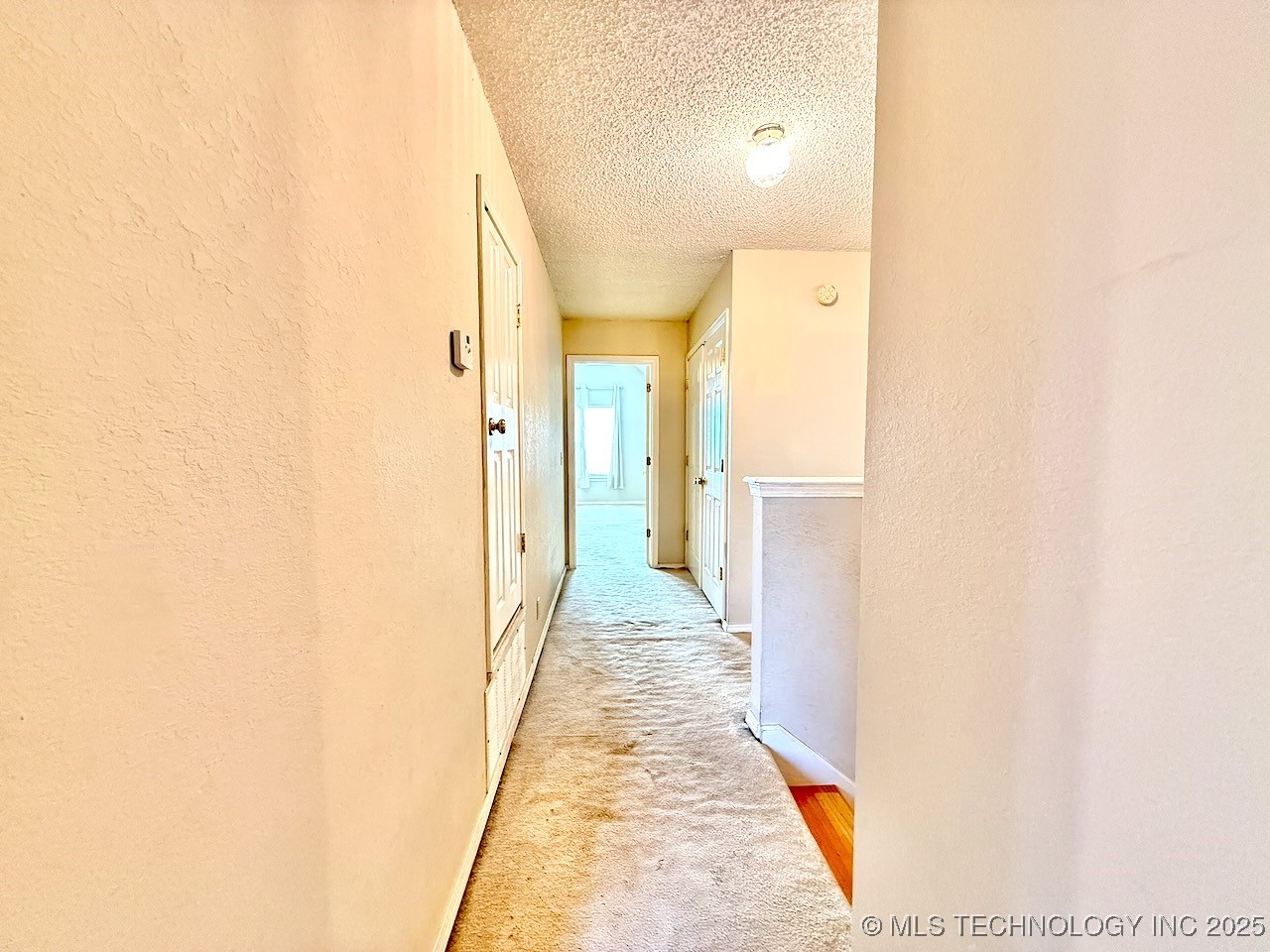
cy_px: 476
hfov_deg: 102.1
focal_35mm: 14
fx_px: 514
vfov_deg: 85.7
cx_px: 635
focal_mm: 2.22
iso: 640
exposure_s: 1/60
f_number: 2.2
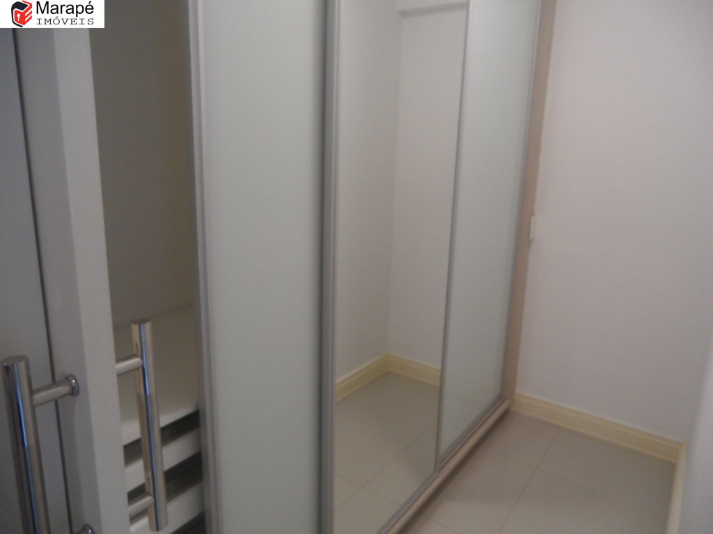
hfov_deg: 71.6
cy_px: 267
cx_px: 356
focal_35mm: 24
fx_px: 494
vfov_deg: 56.8
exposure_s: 1/30
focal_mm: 4.1
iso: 100
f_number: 2.9
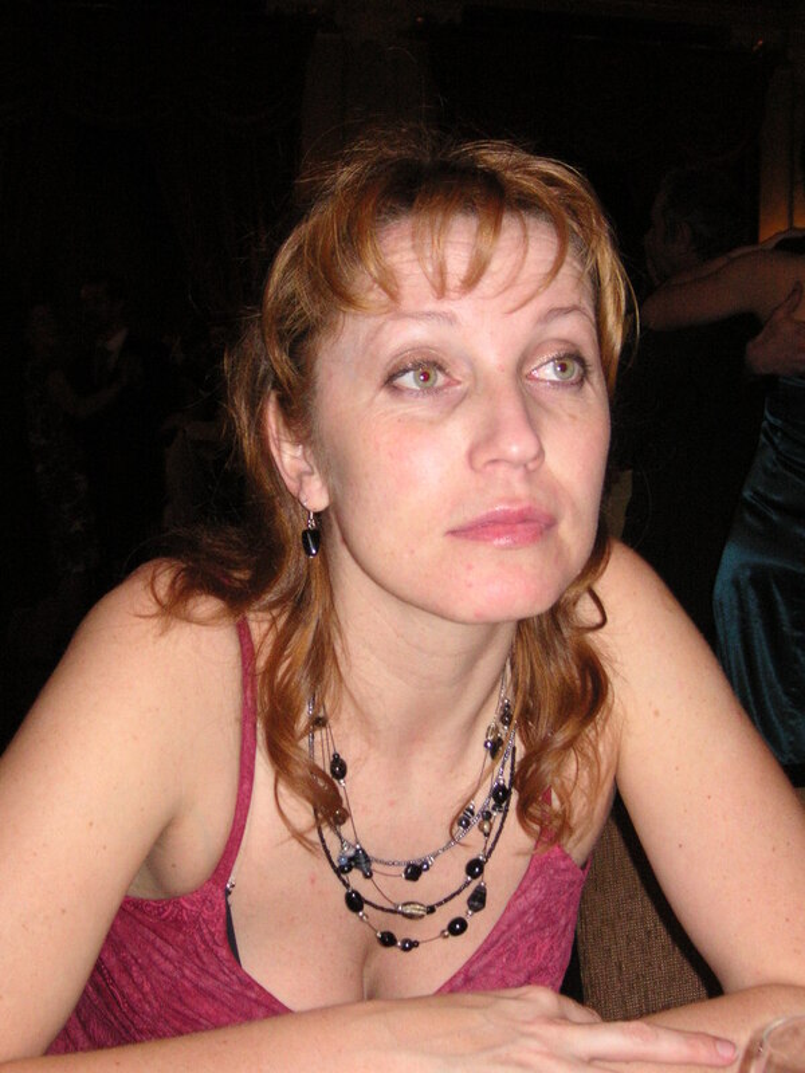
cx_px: 402
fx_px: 1798
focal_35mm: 58
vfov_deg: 33.2
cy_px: 536
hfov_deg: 25.2
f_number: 3.7
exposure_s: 1/60
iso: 160
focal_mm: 9.6
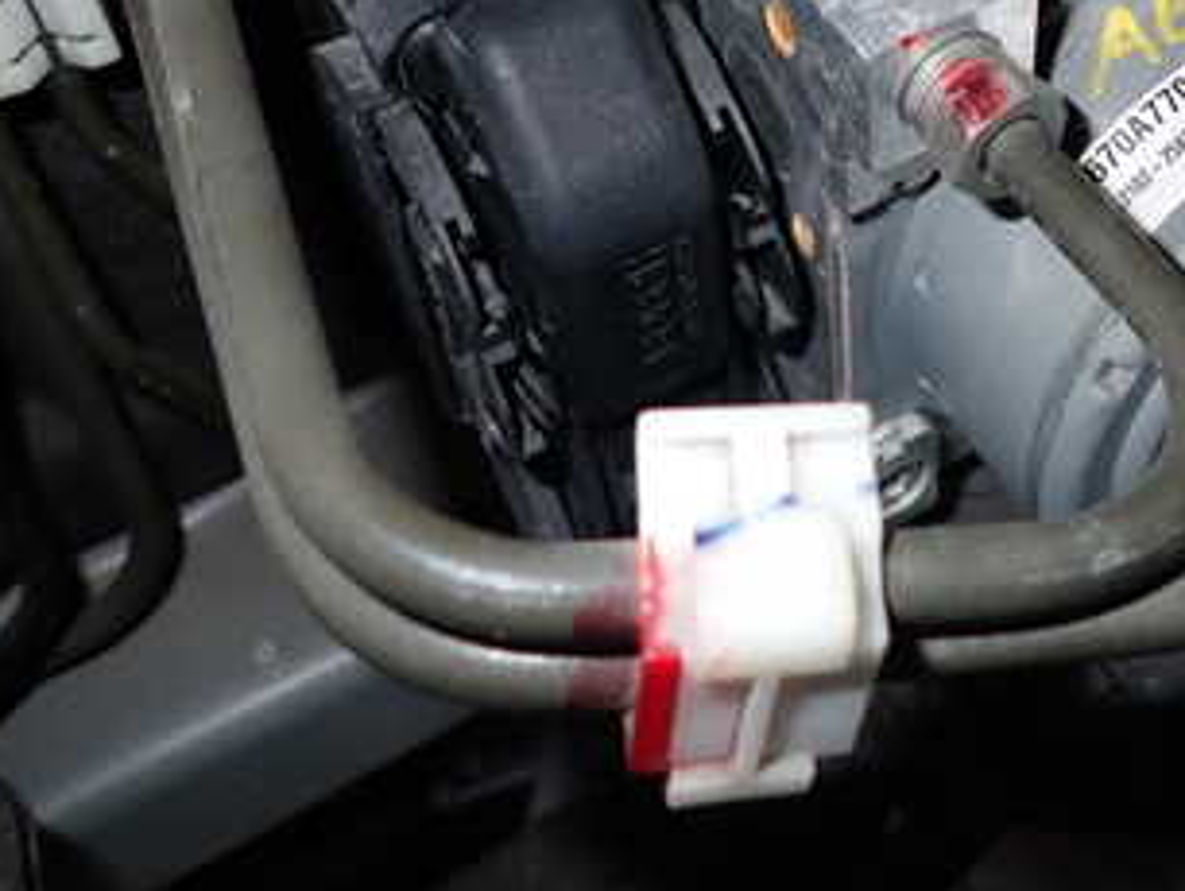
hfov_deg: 37.1
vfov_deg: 28.4
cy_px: 62
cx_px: 991
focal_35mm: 49
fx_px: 1679
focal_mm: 4.5
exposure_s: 1/30
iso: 200
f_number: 5.6
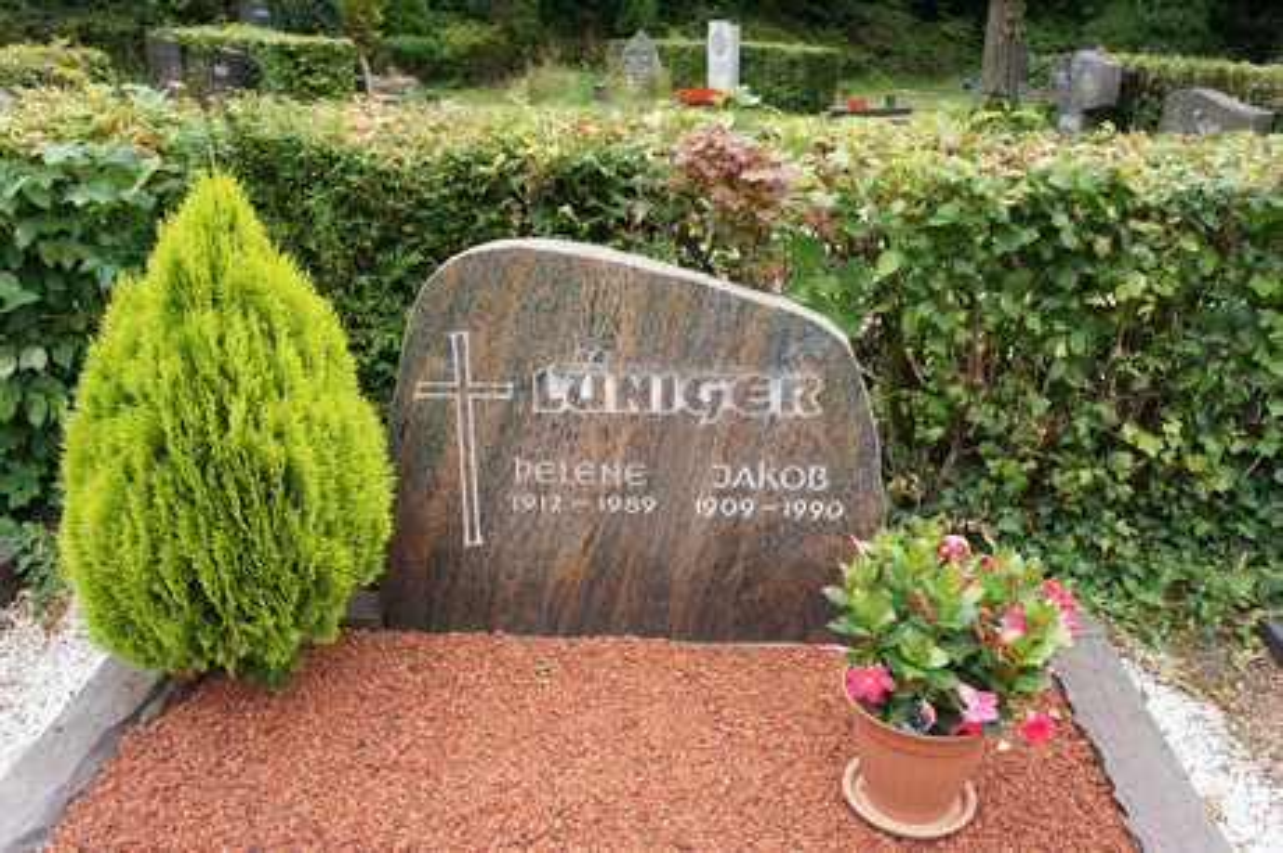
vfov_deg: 43.5
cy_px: 426
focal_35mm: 30
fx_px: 1068
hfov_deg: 62.0
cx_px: 642
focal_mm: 20
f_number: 6.3
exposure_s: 1/250
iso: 500
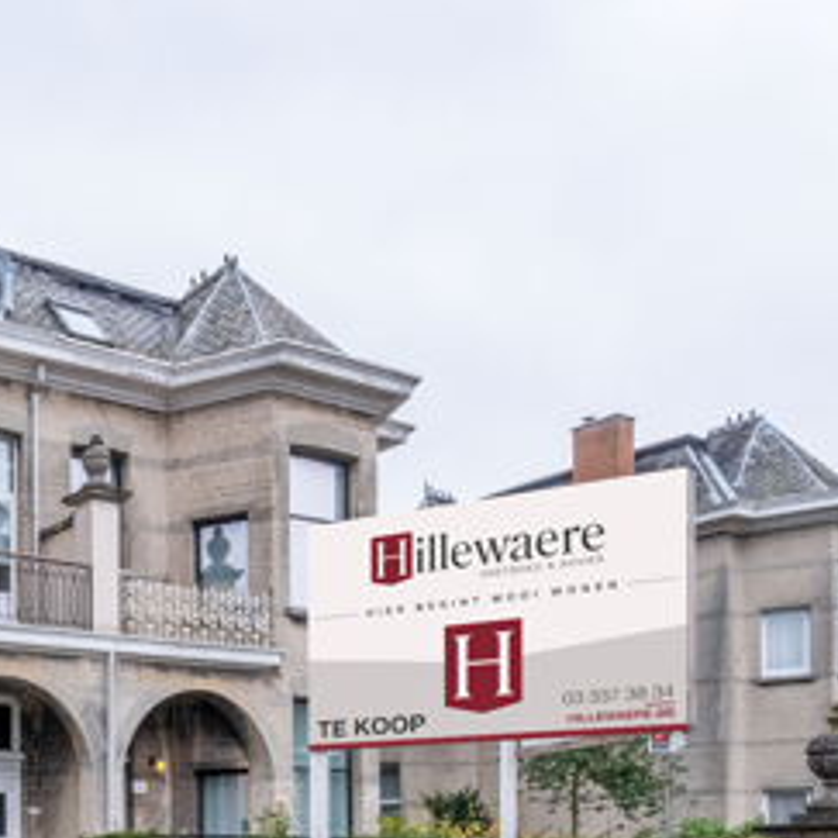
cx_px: -83
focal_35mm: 42
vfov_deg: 35.8
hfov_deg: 34.6
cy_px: 852
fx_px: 1150
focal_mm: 9.7
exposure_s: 1/30
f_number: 16
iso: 160
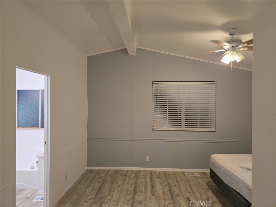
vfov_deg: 58.9
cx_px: 138
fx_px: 183
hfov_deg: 73.9
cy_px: 104
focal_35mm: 23
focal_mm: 5.4
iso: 400
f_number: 1.8
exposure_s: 1/120
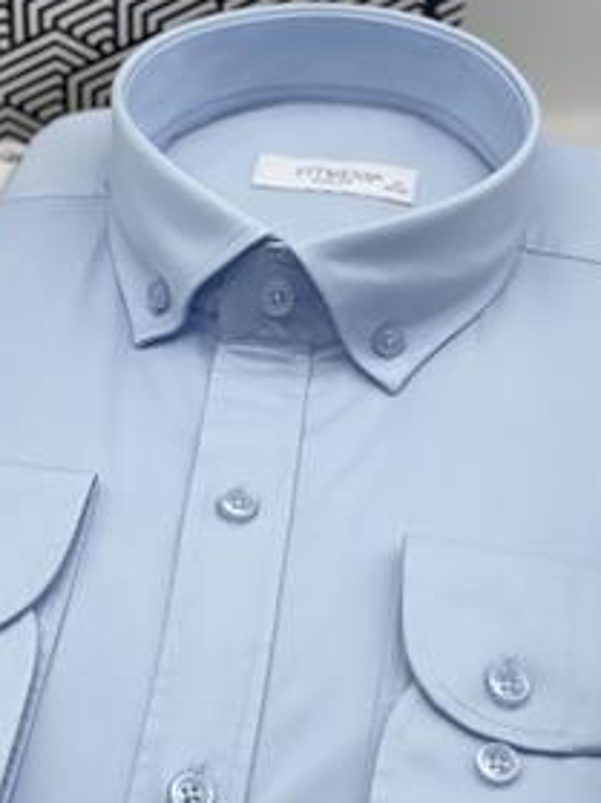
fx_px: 1784
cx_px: 282
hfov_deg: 19.1
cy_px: 465
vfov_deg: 25.3
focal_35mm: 77
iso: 25
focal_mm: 6
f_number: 2
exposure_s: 1/148
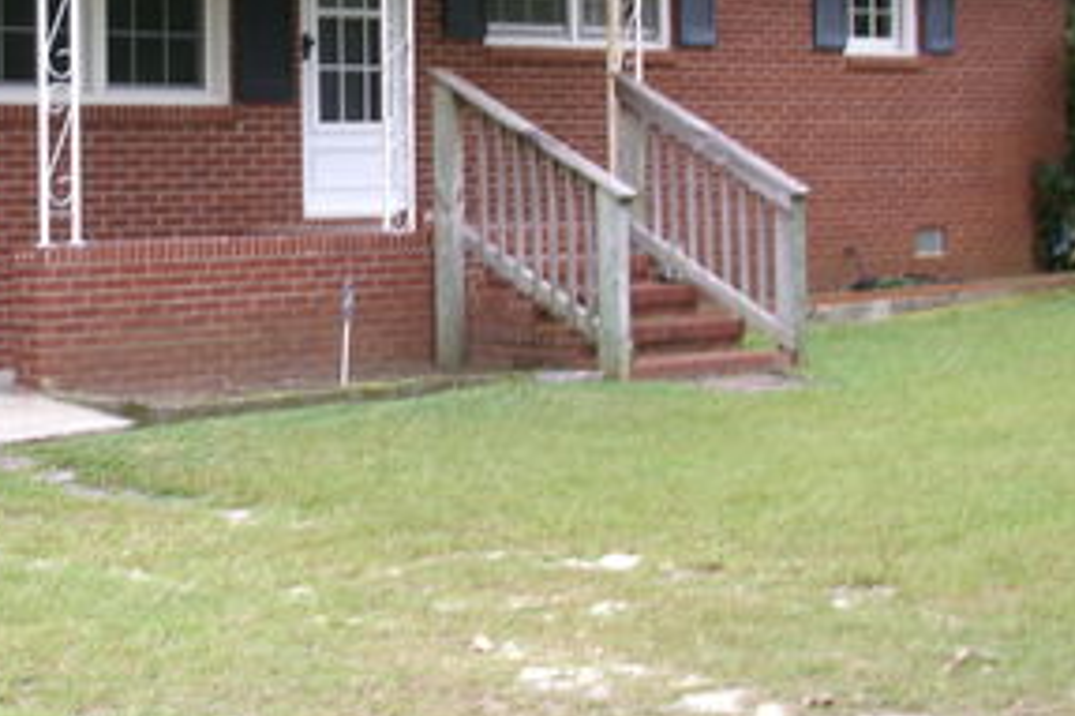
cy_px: 225
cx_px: 184
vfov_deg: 15.3
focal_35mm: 89
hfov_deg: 22.5
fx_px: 2656
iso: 101
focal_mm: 8.5
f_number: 4.2
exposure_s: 1/34
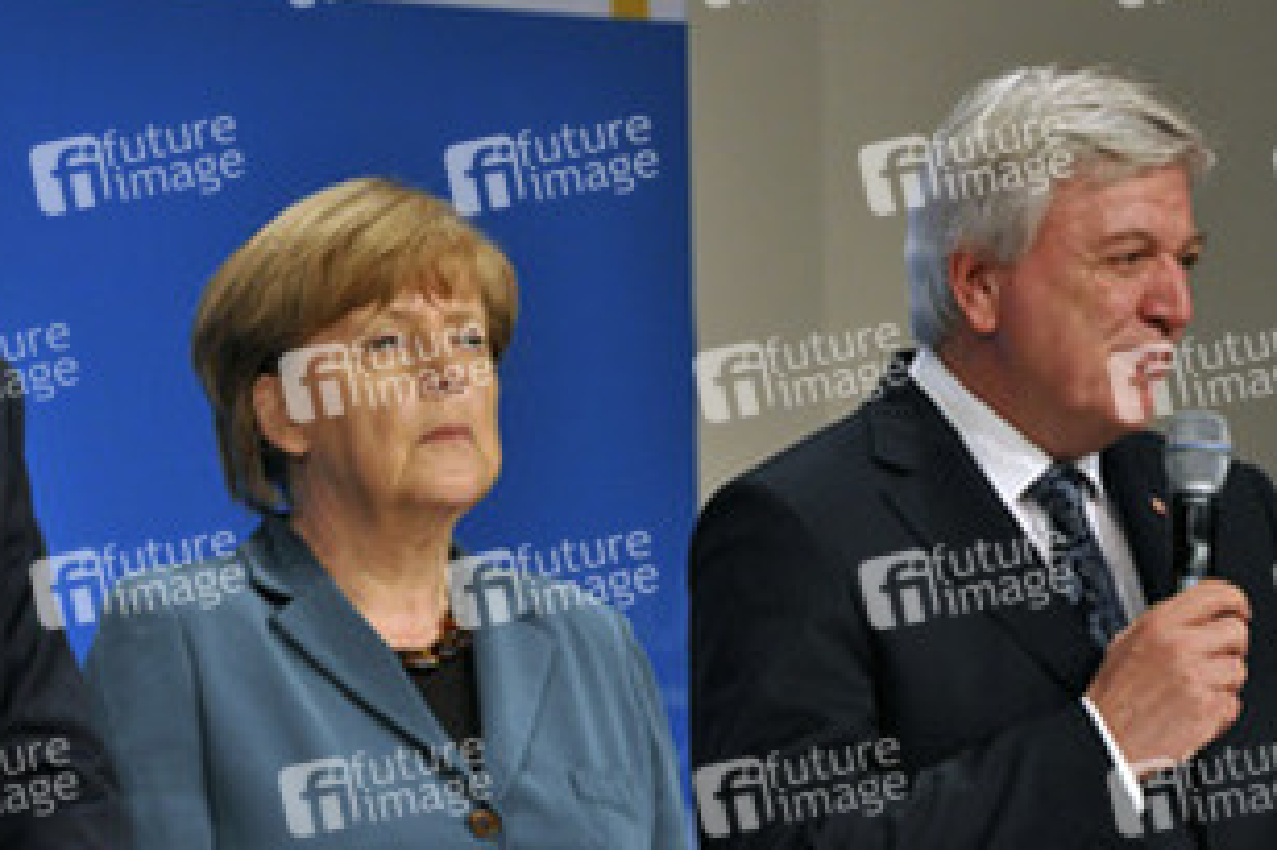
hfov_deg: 4.7
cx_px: 442
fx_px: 15599
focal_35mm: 440
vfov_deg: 3.1
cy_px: 477
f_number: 9
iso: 1250
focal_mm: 200
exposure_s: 1/160
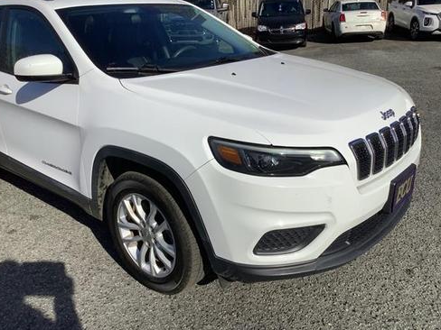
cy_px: 162
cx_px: 220
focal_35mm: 32
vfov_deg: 44.2
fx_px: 408
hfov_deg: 56.8
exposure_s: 1/3401
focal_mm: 3.3
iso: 25
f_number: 2.4
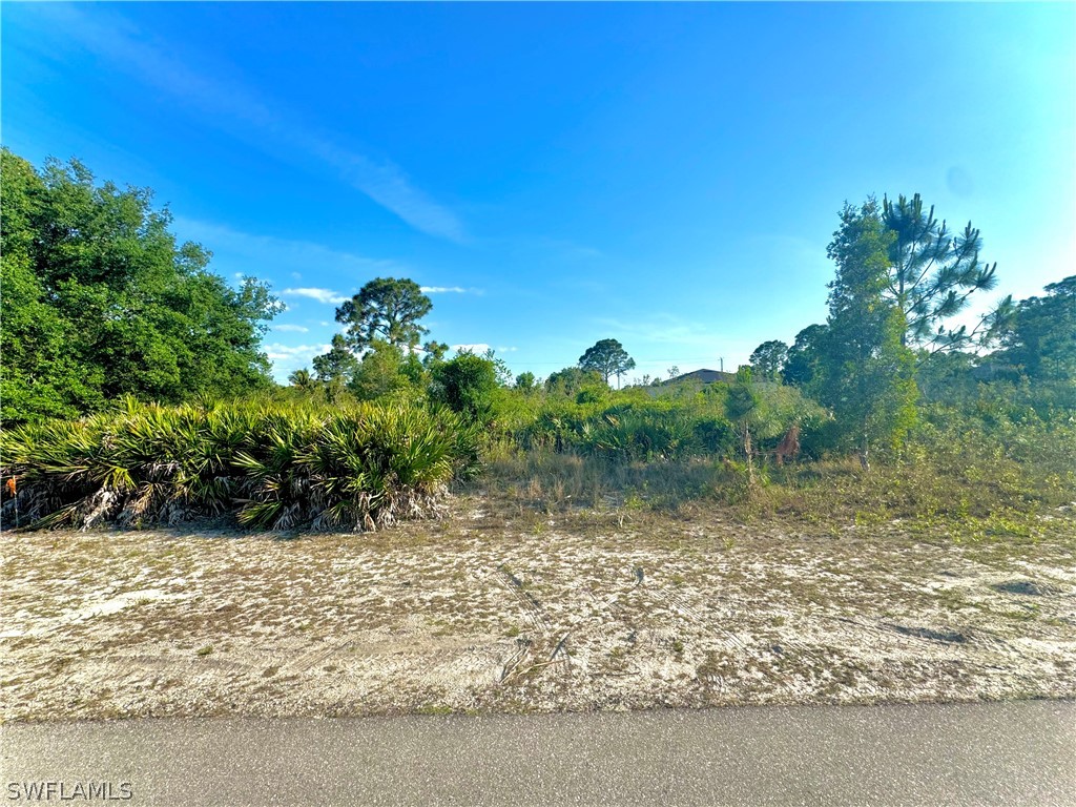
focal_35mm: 14
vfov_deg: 85.7
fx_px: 435
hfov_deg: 102.1
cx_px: 538
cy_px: 404
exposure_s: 1/1370
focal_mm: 2.22
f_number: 2.2
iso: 50
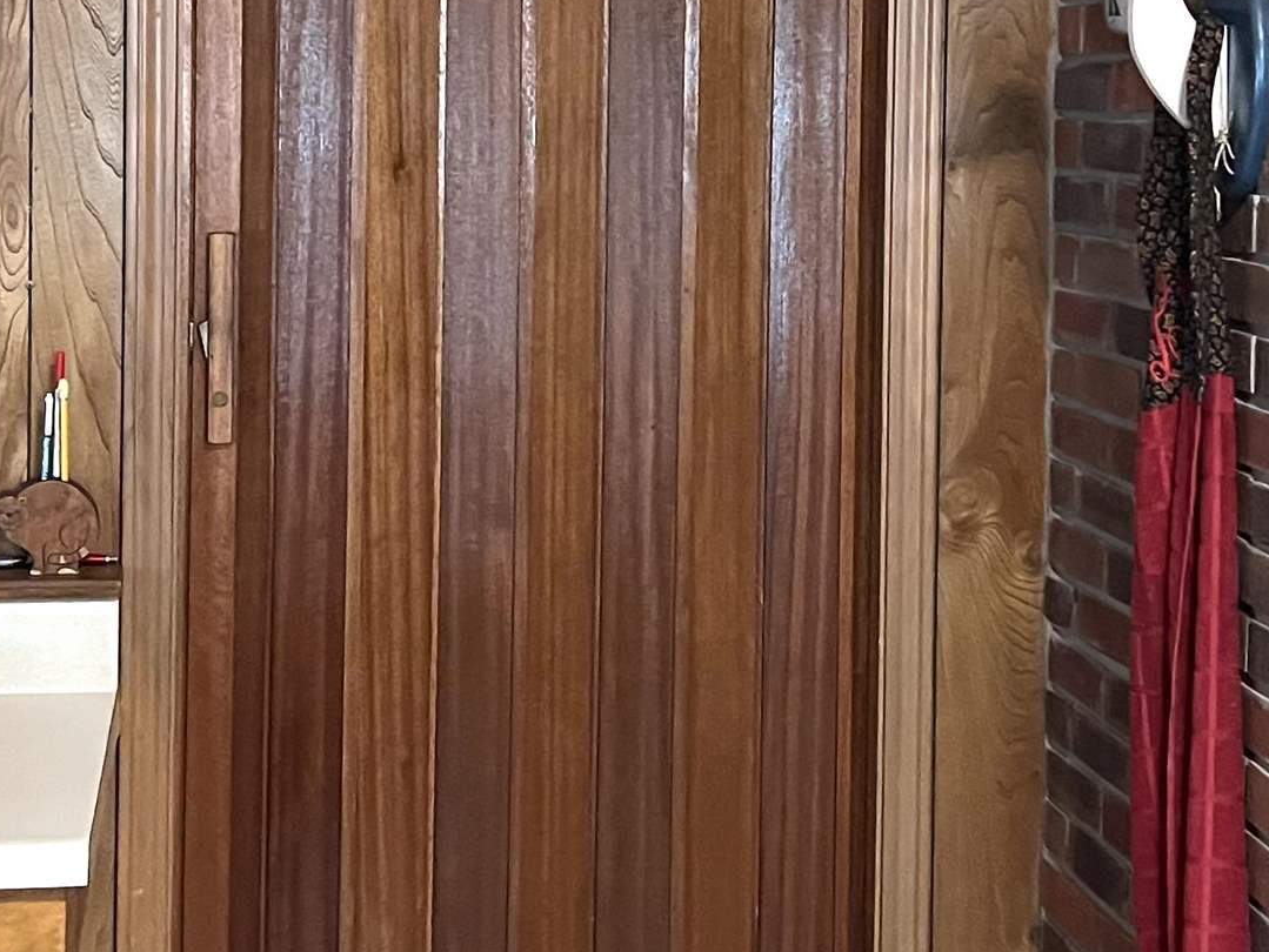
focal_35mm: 74
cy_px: 192
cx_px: 667
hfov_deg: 26.3
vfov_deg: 19.7
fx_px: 2714
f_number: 1.5
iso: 500
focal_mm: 5.7
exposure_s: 1/40
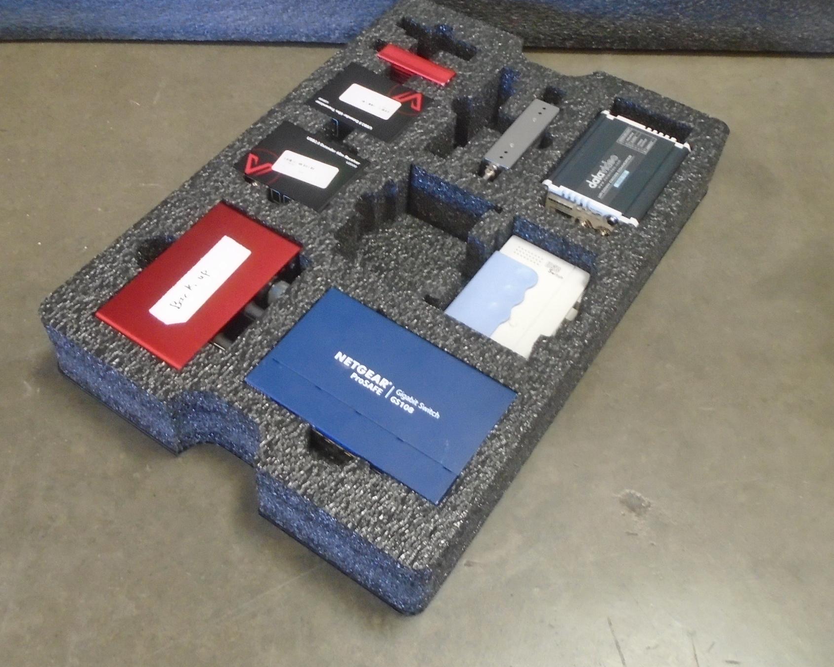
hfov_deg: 46.8
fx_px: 962
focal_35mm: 39
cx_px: 379
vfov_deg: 38.0
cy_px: 250
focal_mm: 4.6
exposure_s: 1/15
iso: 400
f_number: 3.2
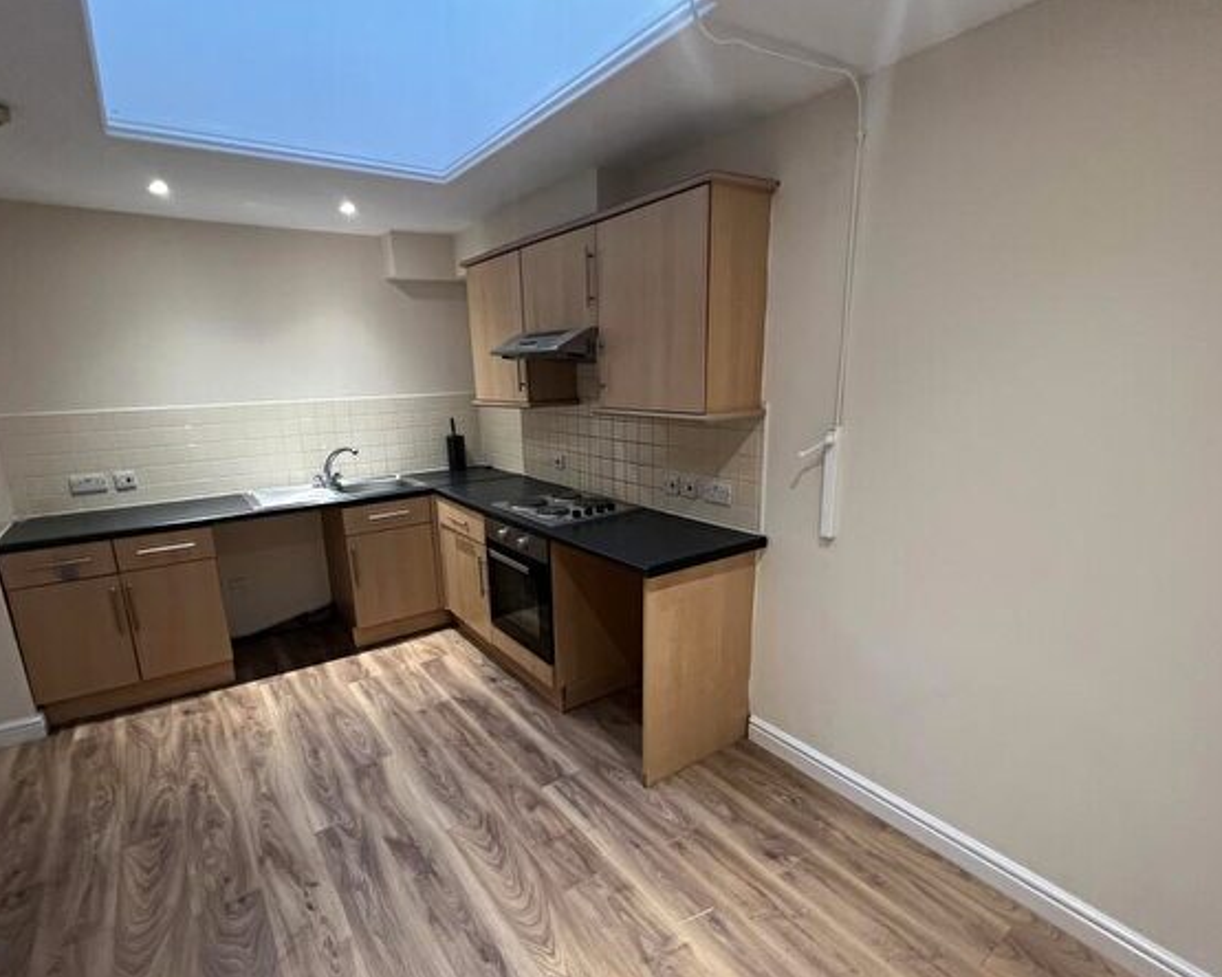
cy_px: 536
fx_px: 579
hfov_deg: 93.0
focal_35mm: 16
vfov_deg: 80.2
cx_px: 568
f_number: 1.8
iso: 320
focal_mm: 1.57
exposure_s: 1/50
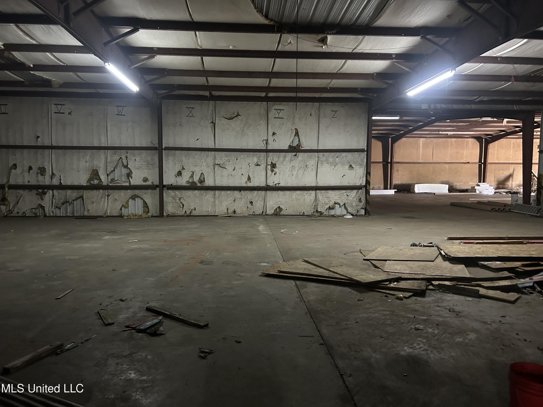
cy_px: 204
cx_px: 272
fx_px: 408
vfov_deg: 53.1
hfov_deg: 67.3
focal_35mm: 26
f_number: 1.5
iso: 640
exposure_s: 1/30
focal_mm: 5.7
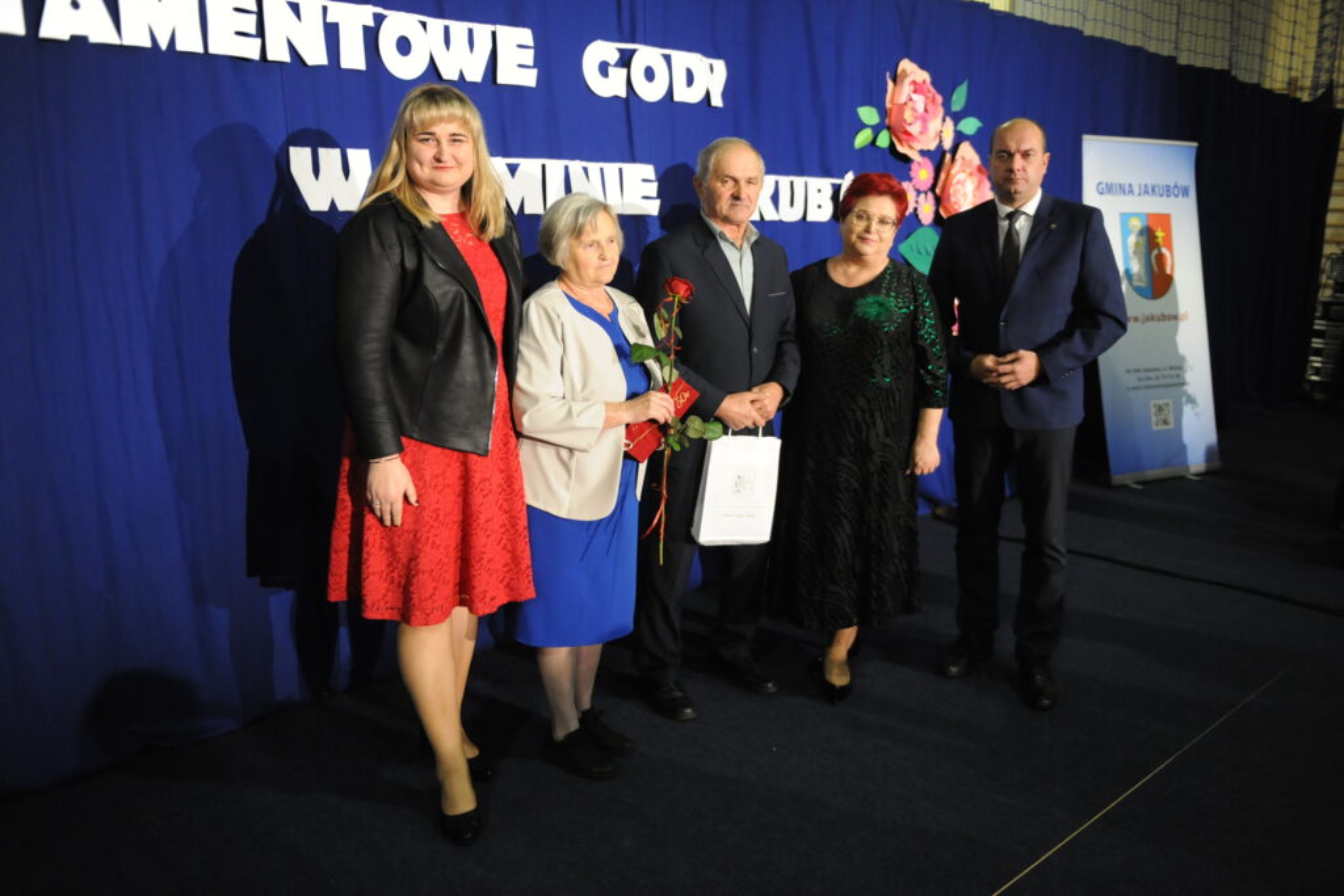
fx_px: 1083
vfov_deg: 45.0
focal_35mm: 29
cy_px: 448
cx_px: 672
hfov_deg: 63.7
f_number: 2.8
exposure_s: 1/160
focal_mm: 29
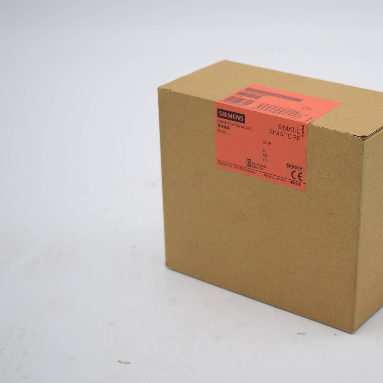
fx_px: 914
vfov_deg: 23.7
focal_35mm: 73
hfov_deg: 23.5
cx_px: 279
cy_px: 192
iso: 100
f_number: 4.8
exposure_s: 1/45
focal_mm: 38
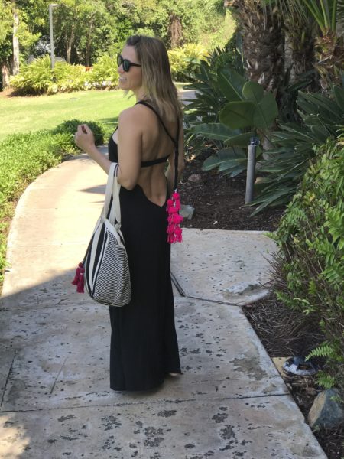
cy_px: 230
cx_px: 172
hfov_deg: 25.7
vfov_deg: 33.8
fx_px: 755
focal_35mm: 57
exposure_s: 1/217
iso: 20
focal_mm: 6.6
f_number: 2.8
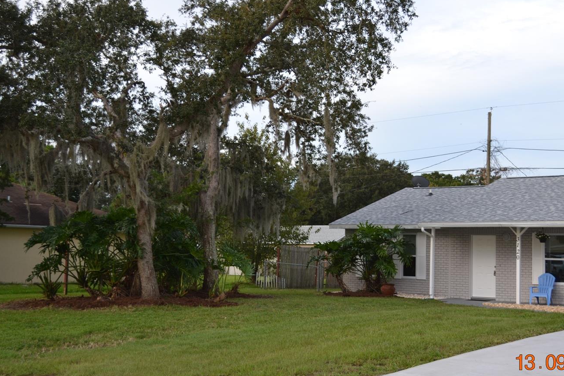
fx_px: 752
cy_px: 166
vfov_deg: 28.0
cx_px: 338
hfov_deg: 40.9
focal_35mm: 48
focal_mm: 26
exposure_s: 1/125
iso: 140
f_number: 4.2
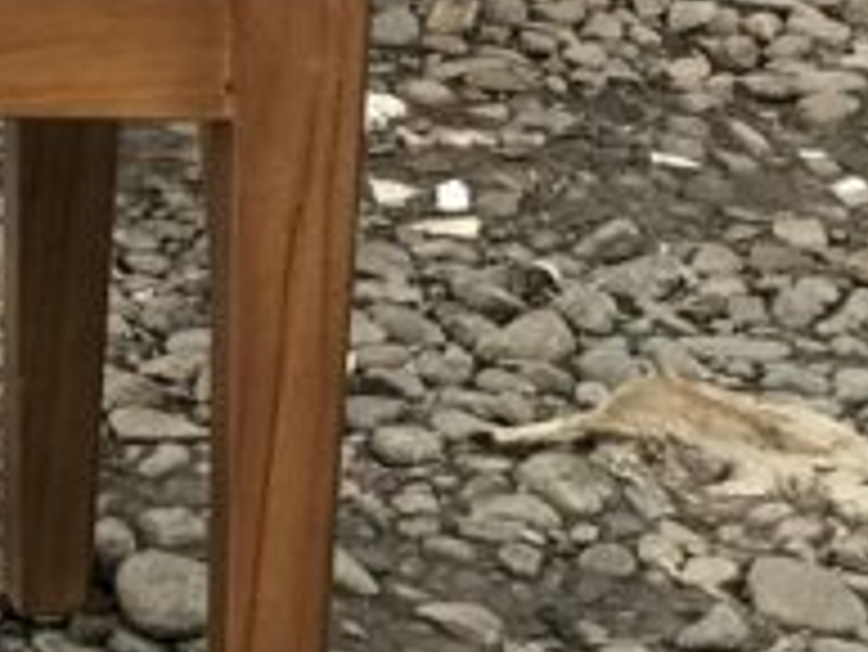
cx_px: -962
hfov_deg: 6.3
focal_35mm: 302
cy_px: -558
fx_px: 7577
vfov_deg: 4.9
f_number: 2.8
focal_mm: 6.6
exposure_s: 1/50
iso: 32
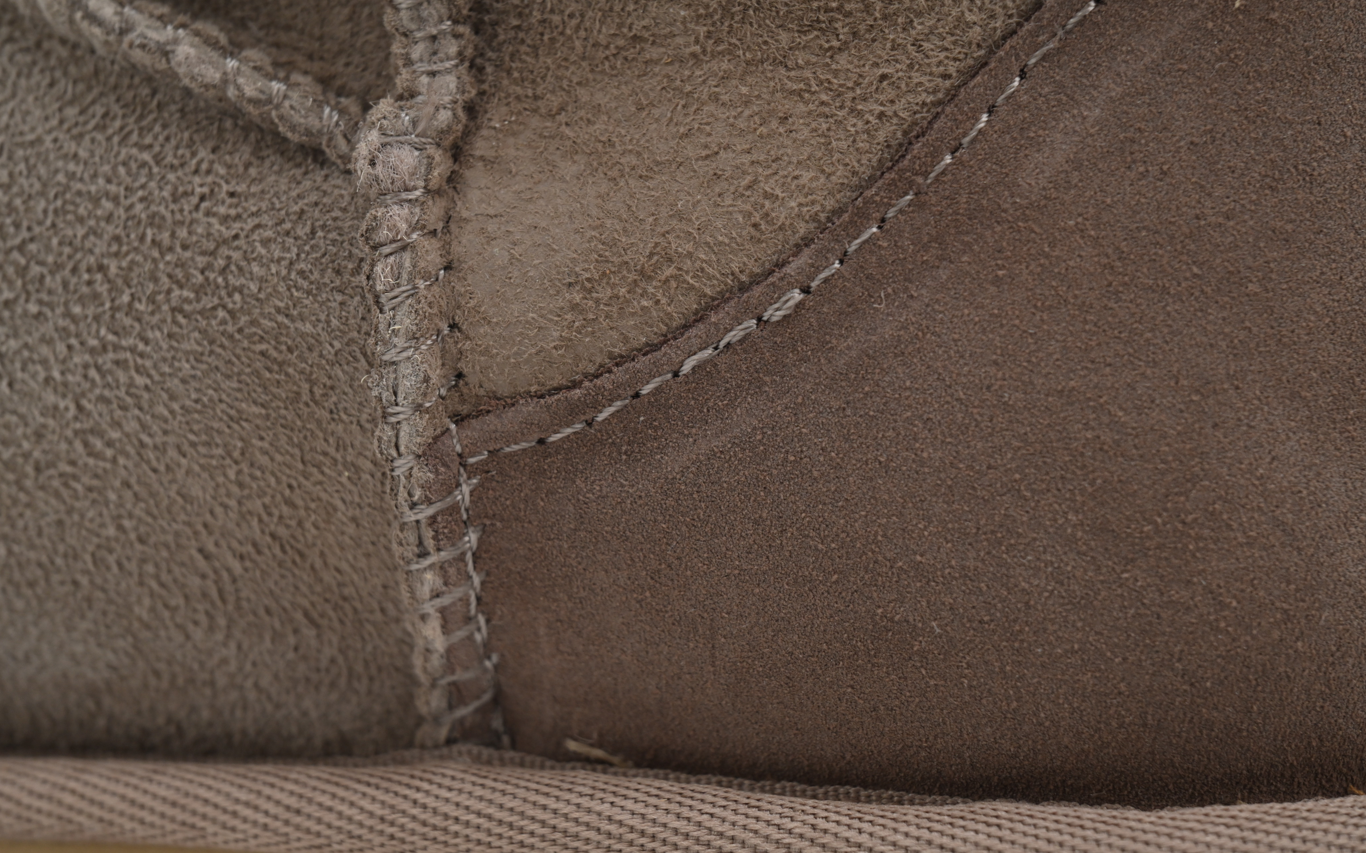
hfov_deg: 17.0
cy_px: 411
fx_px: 4579
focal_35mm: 123
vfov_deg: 10.6
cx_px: 680
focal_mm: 120
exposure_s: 1/125
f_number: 13
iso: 800
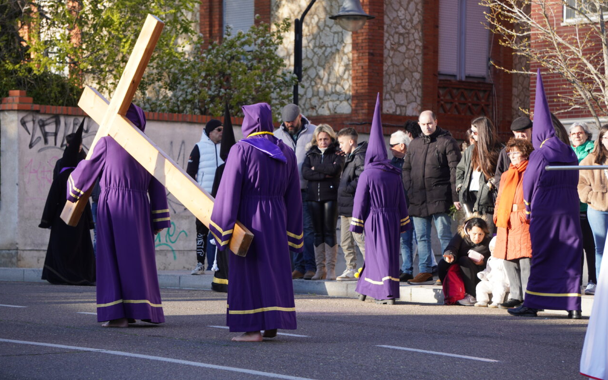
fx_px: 2527
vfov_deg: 8.6
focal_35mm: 153
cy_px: 177
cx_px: 304
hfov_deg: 13.7
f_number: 5.6
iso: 125
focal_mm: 99
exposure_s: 1/160
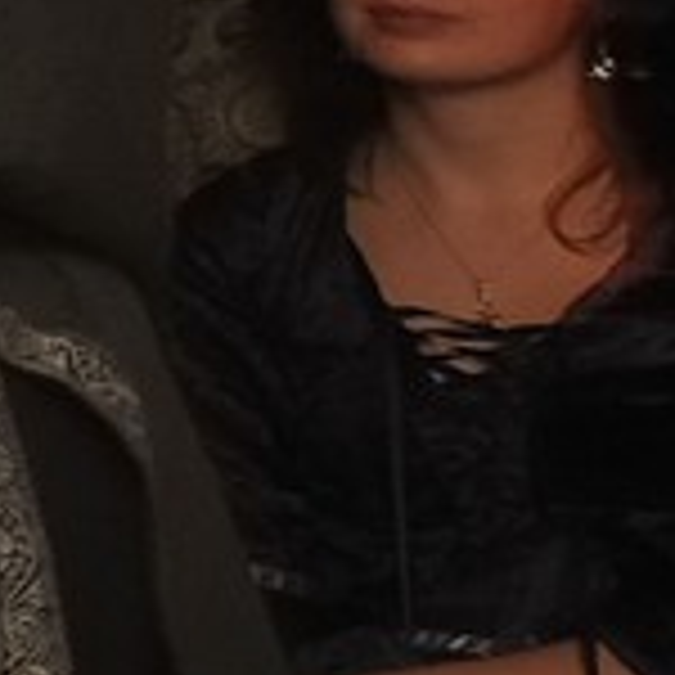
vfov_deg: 10.7
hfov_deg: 5.9
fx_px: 3596
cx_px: -2907
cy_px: 144
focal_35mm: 163
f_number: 7.1
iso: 800
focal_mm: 18
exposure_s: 1/2
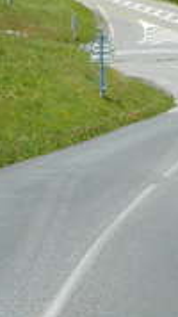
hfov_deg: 4.9
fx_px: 2066
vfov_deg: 8.7
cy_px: -71
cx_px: 235
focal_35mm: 246
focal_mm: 12
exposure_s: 1/400
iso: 80
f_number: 5.3
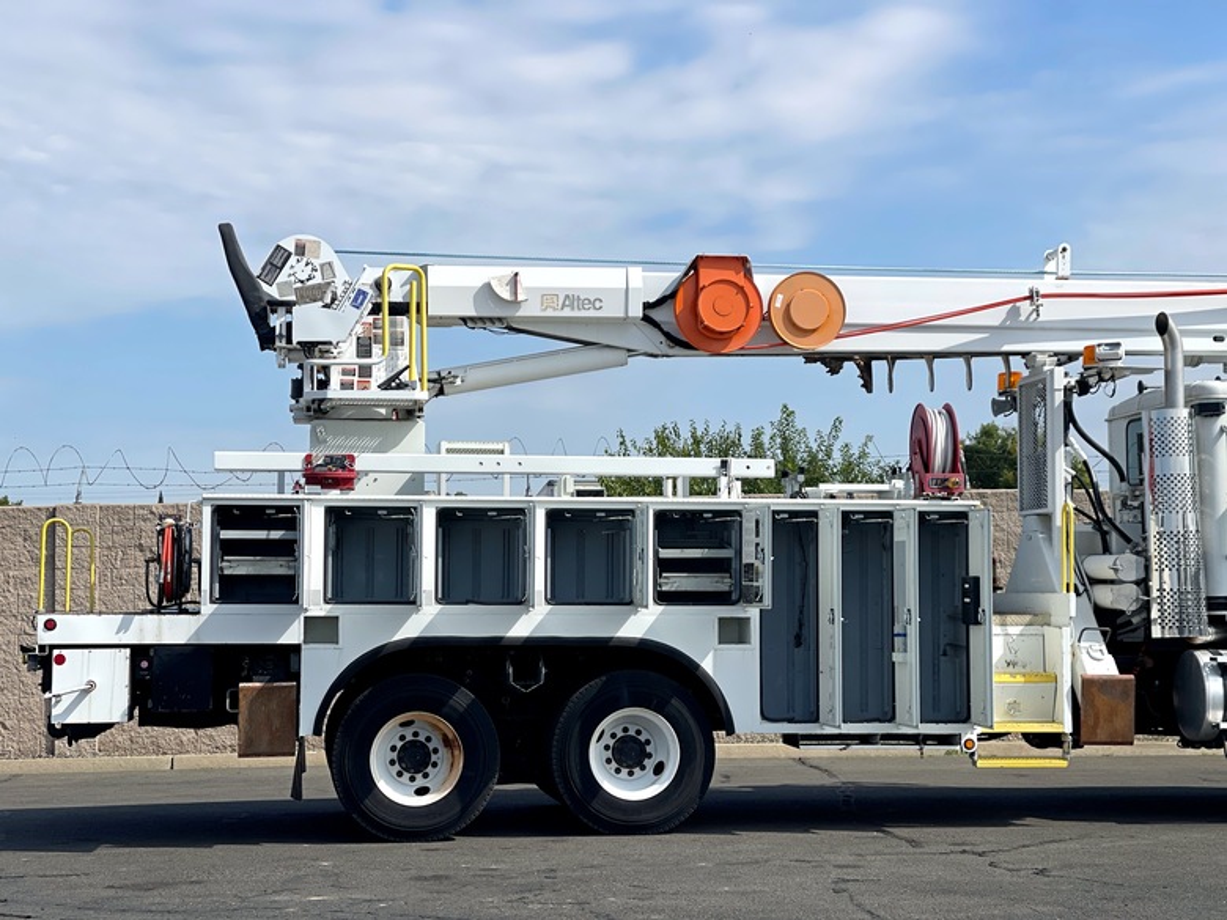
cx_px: 614
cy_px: 460
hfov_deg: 30.3
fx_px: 2269
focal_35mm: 64
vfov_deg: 22.9
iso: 32
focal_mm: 7.5
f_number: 2.2
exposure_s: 1/2370
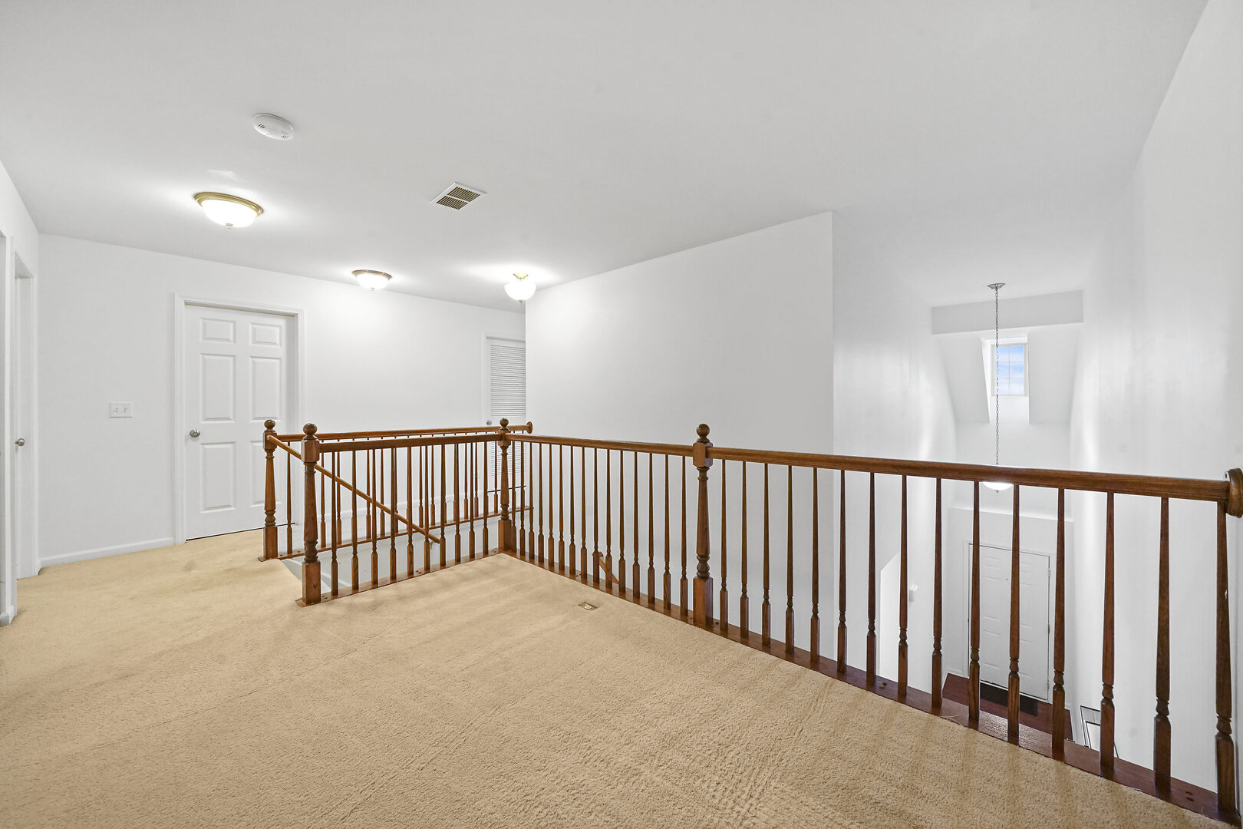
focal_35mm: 13
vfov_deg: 85.4
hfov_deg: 108.3
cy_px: 414
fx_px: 449
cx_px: 622
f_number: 9
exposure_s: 1/10
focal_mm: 13
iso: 2000
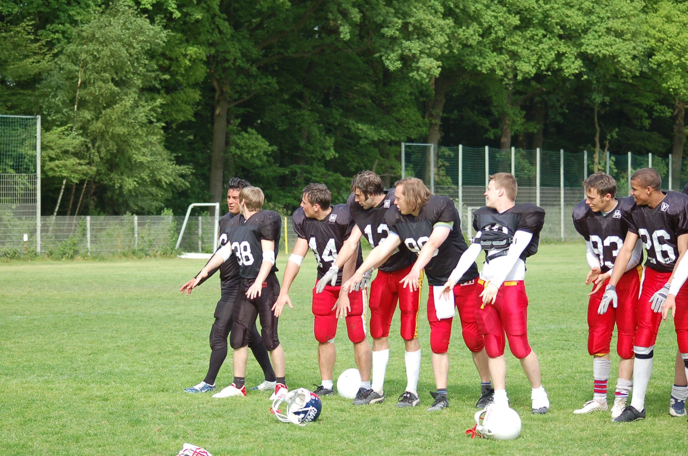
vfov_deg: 13.0
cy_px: 228
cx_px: 344
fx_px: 2003
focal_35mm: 105
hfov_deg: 19.5
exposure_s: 1/800
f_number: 4
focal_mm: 70
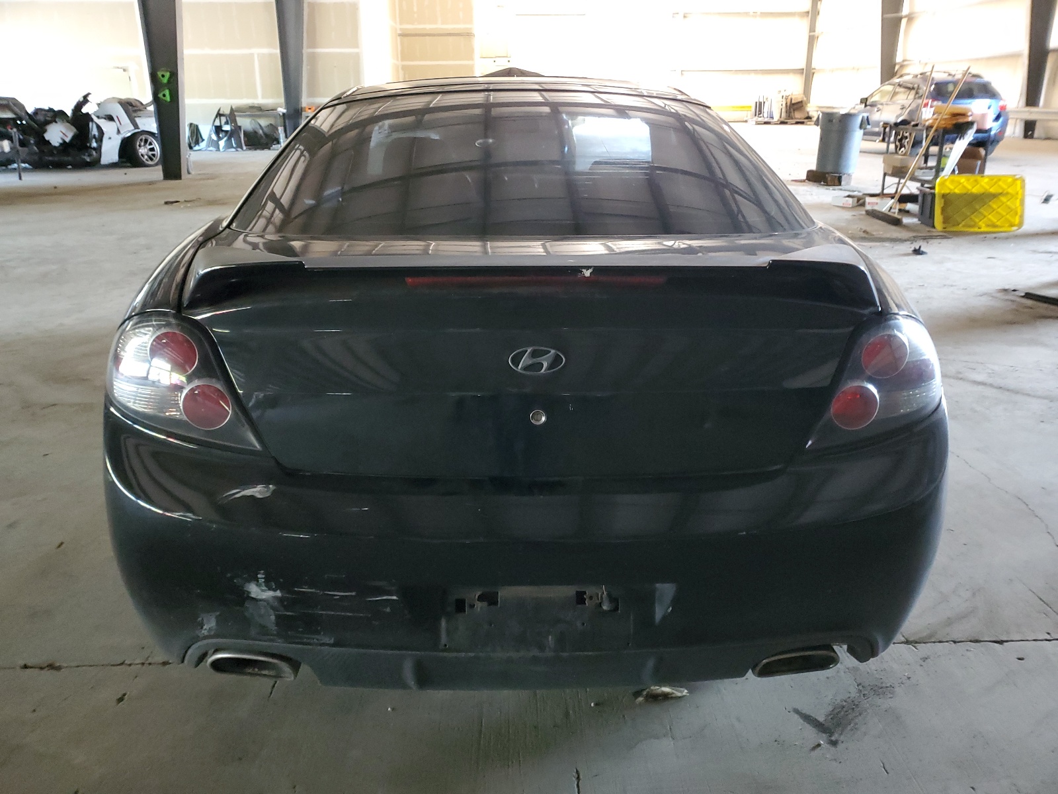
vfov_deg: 53.1
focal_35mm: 26
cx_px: 529
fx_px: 795
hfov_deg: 67.3
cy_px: 397
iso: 311
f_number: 1.5
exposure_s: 1/30
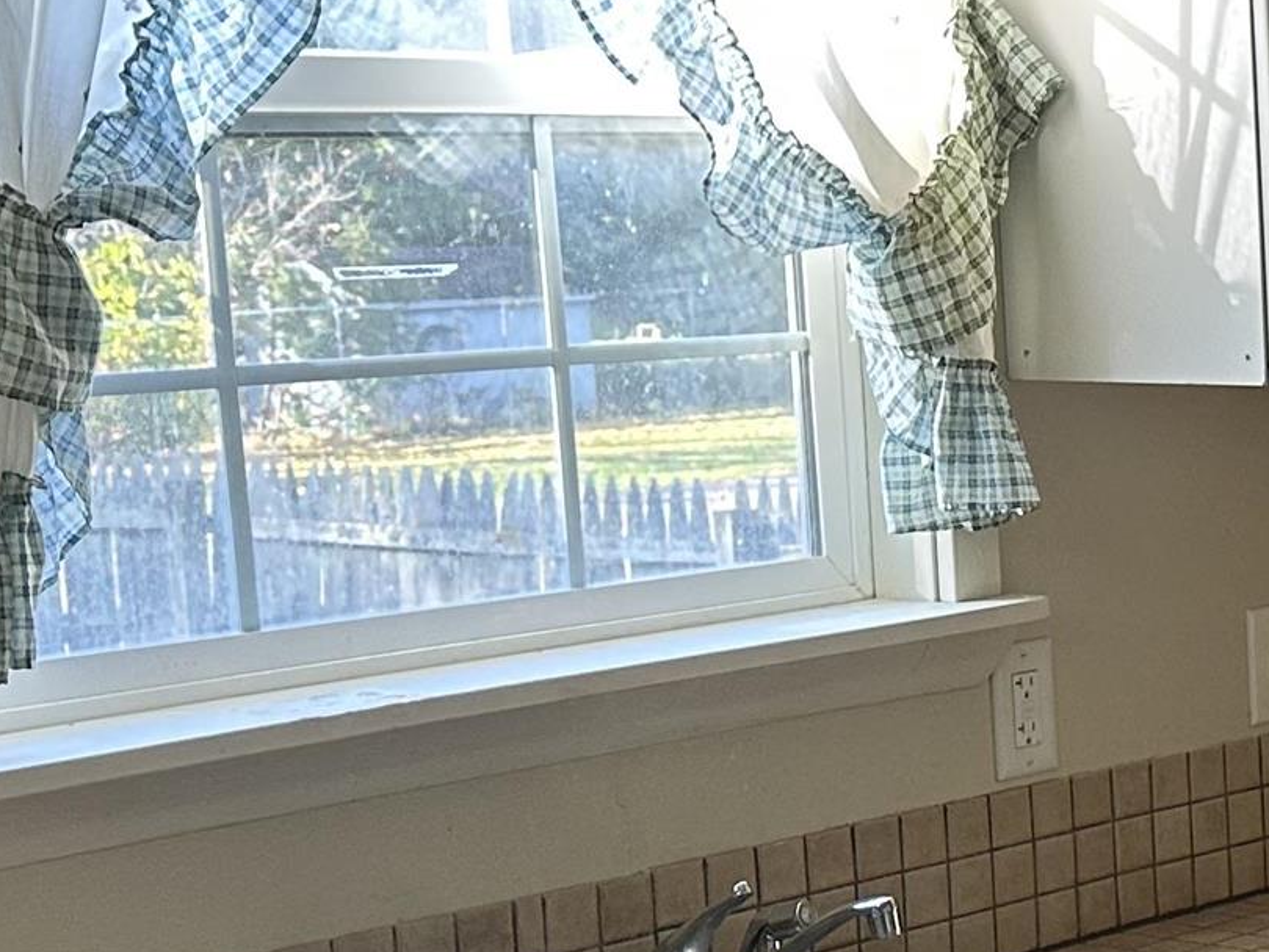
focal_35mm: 91
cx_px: 1648
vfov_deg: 16.2
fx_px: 3337
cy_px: 669
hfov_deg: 19.8
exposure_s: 1/120
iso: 160
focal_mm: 6.86
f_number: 1.78
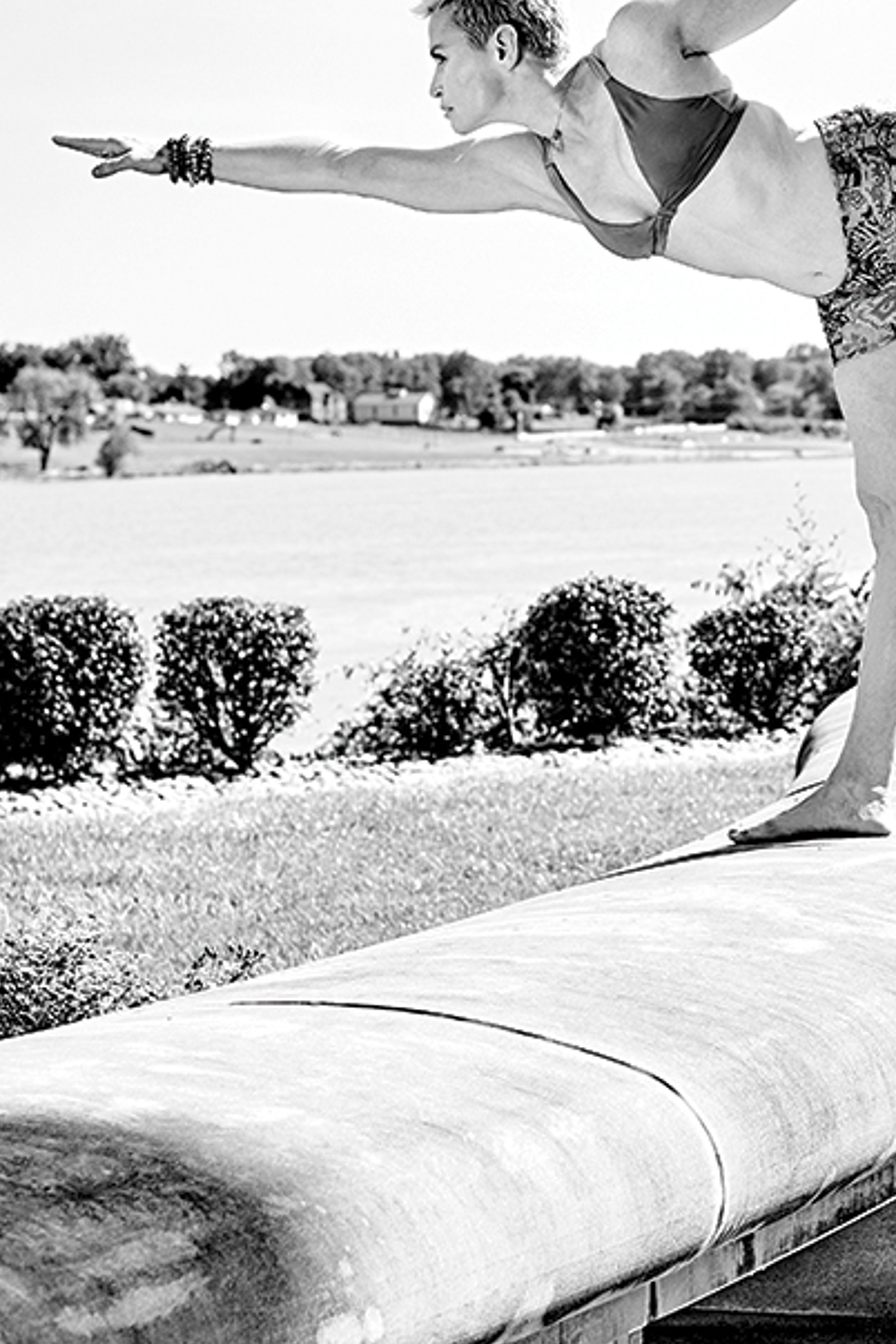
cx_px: 704
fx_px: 4666
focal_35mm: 125
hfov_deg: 10.9
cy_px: 442
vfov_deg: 16.4
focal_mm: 50
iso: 200
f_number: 5
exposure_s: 1/500
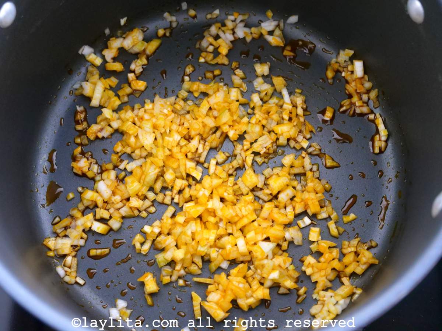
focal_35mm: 48
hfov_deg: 39.7
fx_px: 613
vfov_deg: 30.3
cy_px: 166
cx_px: 221
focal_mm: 24
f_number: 3.5
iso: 3200
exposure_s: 1/40
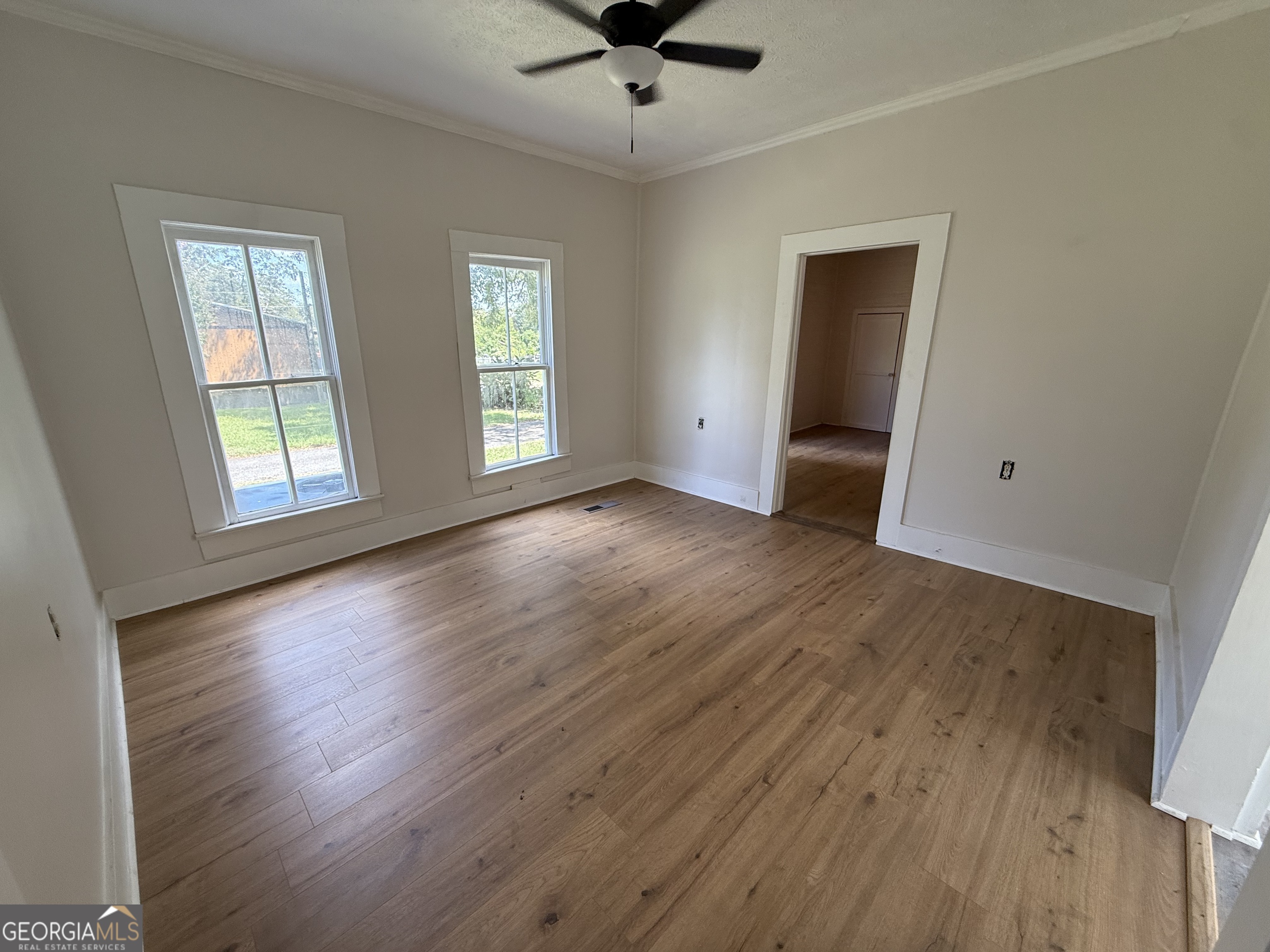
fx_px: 514
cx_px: 635
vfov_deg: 85.7
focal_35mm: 14
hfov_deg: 102.1
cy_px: 476
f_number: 2.2
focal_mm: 2.22
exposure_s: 1/120
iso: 125
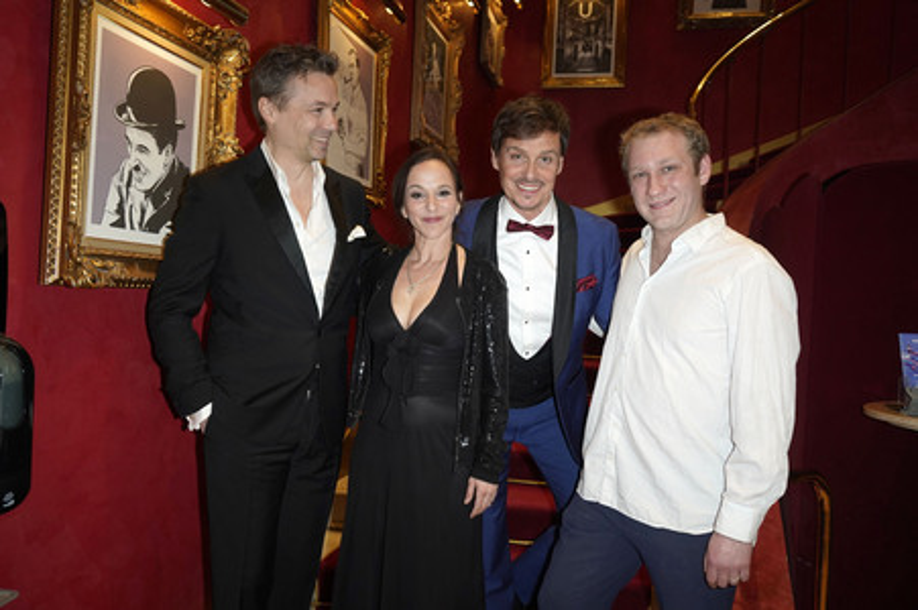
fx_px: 713
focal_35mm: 28
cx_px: 459
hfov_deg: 65.5
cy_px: 305
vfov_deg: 46.3
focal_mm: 28
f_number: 5
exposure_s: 1/100
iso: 1600
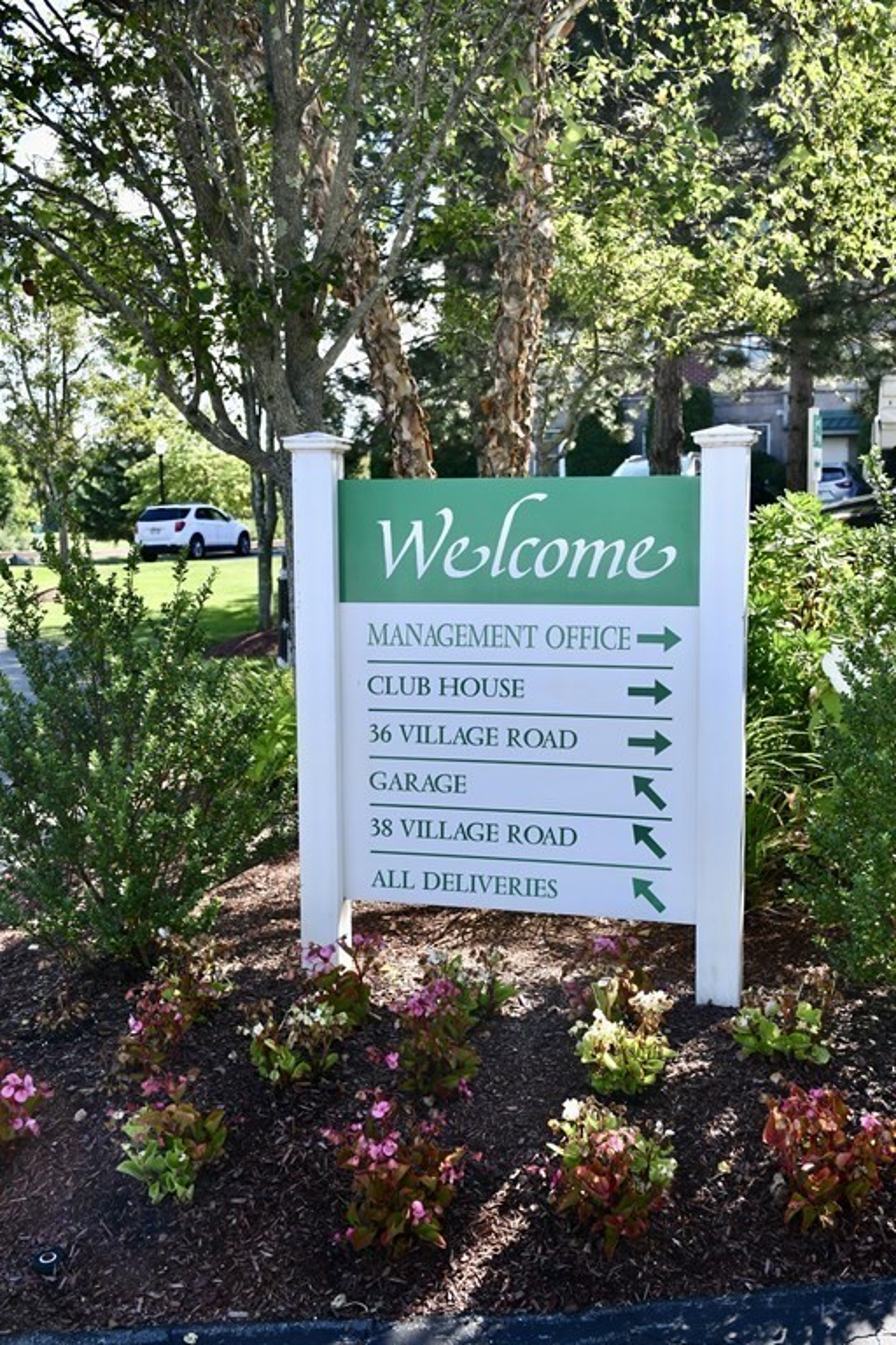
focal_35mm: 40
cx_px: 448
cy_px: 672
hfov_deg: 33.4
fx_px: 1493
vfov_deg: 48.5
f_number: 7.1
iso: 160
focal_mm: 27
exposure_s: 1/200
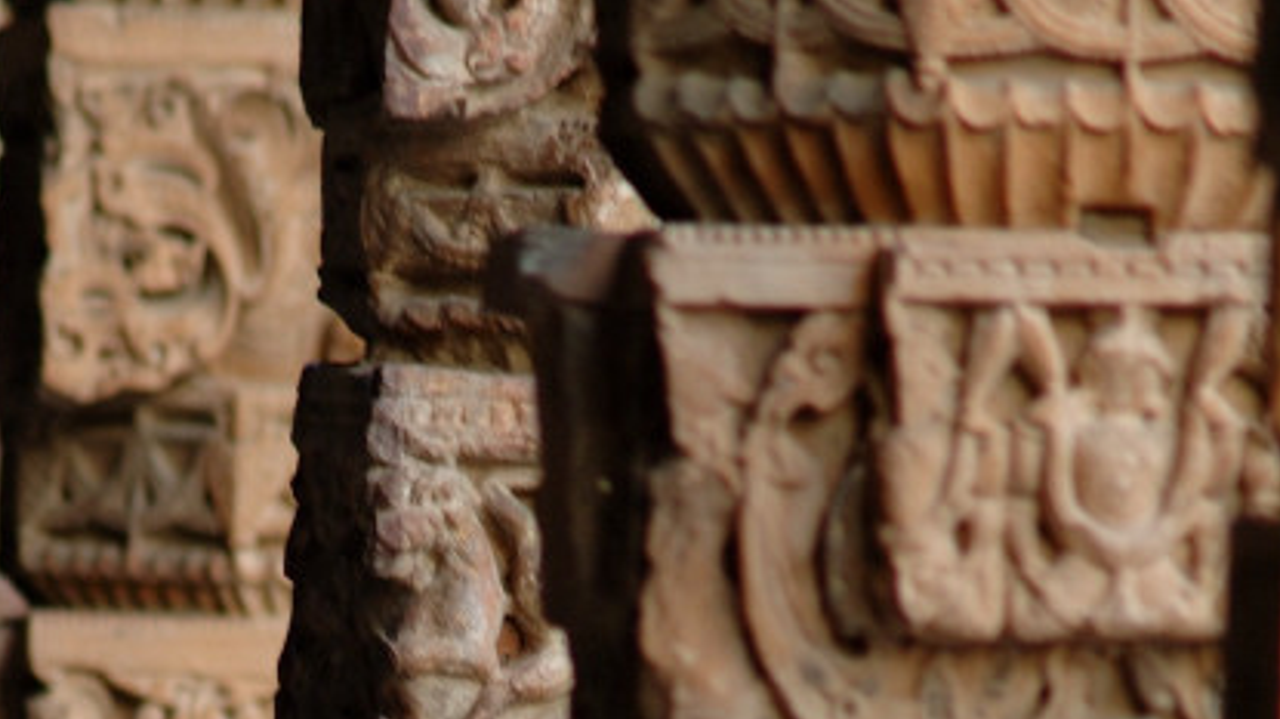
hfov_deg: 2.2
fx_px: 32840
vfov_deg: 1.3
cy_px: 975
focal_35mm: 968
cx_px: 367
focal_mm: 250
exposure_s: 1/50
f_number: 6.3
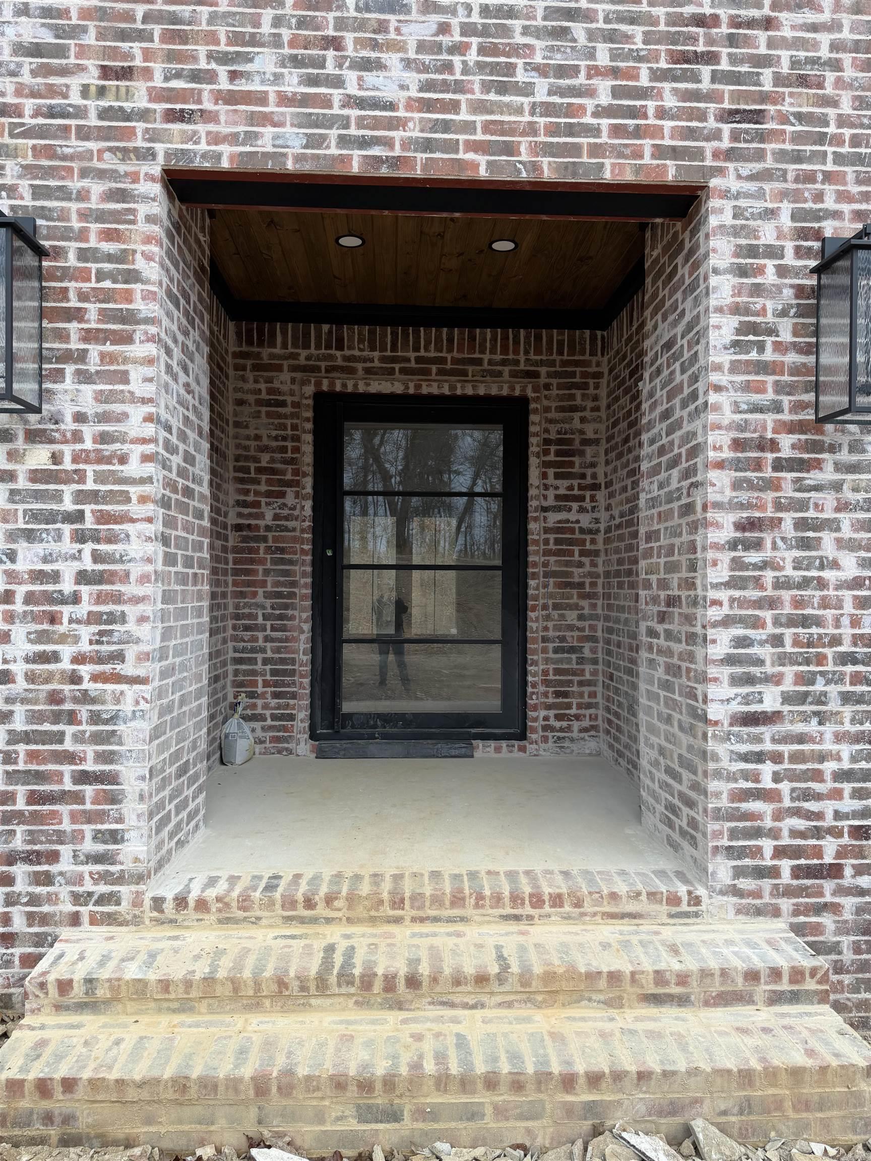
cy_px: 580
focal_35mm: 24
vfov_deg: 71.6
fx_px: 805
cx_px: 436
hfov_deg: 56.8
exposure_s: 1/269
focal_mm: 6.76
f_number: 1.78
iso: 64
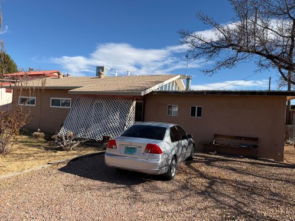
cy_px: 110
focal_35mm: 24
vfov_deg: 56.8
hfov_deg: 71.6
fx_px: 205
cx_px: 148
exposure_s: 1/4405
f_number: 1.78
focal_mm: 6.76
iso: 80
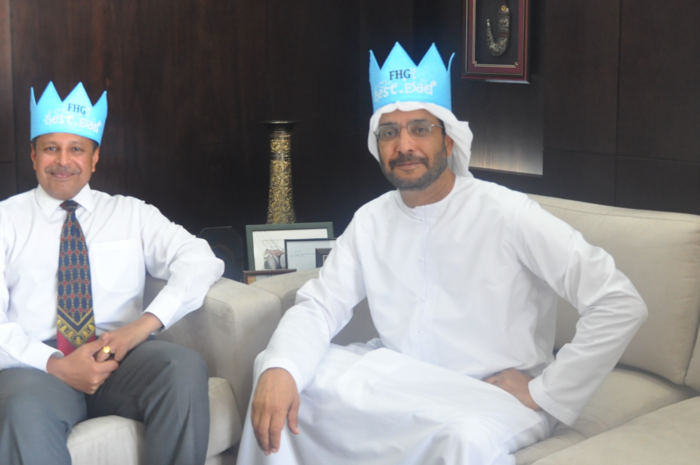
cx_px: 269
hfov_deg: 36.1
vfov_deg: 24.5
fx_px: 1068
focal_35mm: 55
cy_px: 160
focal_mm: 22
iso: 800
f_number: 5
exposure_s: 1/30
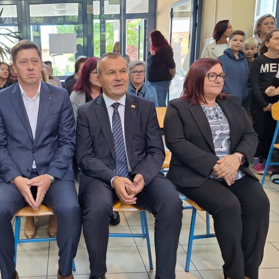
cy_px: 140
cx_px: 63
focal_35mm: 37
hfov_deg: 43.2
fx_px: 337
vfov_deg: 44.9
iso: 100
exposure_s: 1/50
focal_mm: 5.54
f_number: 1.8
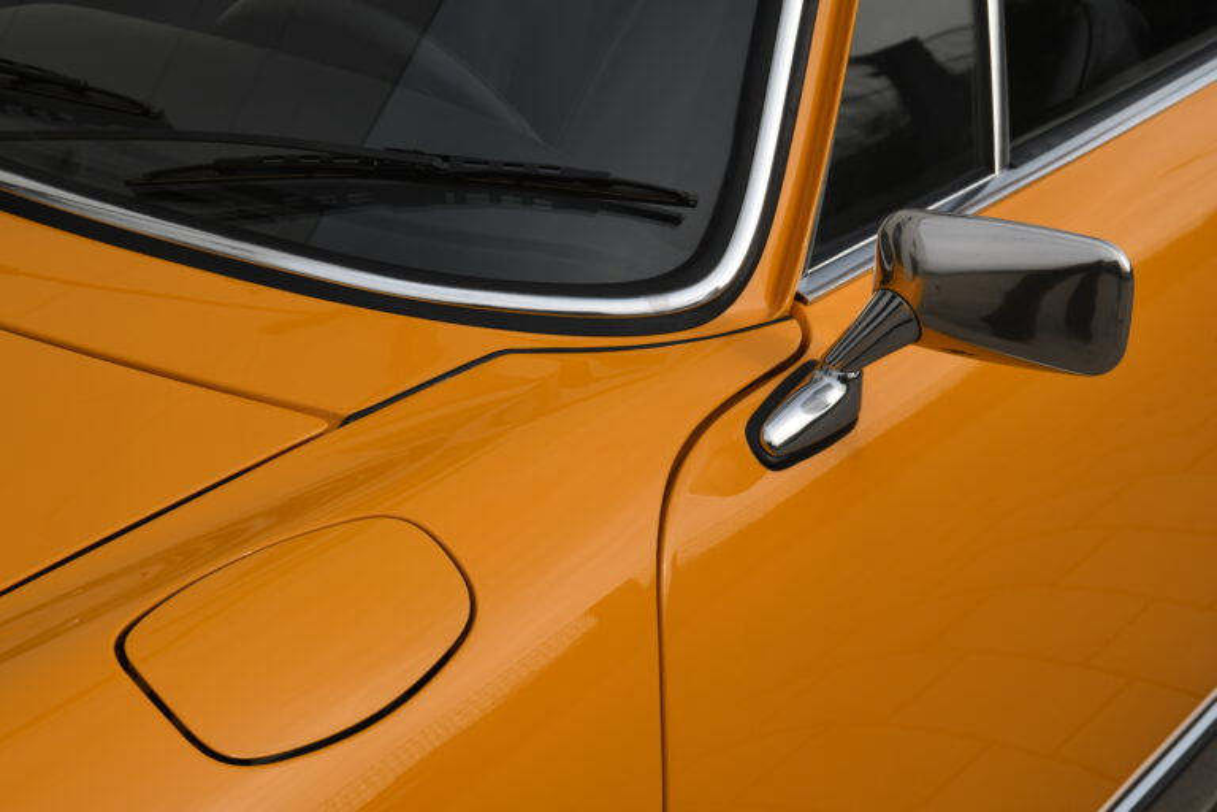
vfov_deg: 18.2
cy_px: 406
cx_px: 608
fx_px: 2535
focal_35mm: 75
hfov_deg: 27.0
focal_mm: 50
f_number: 9
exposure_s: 1/200
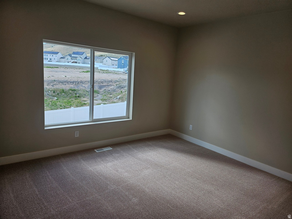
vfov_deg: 56.8
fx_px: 202
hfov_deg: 71.6
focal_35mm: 24
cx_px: 146
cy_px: 110
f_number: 1.8
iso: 50
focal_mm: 5
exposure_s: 1/341
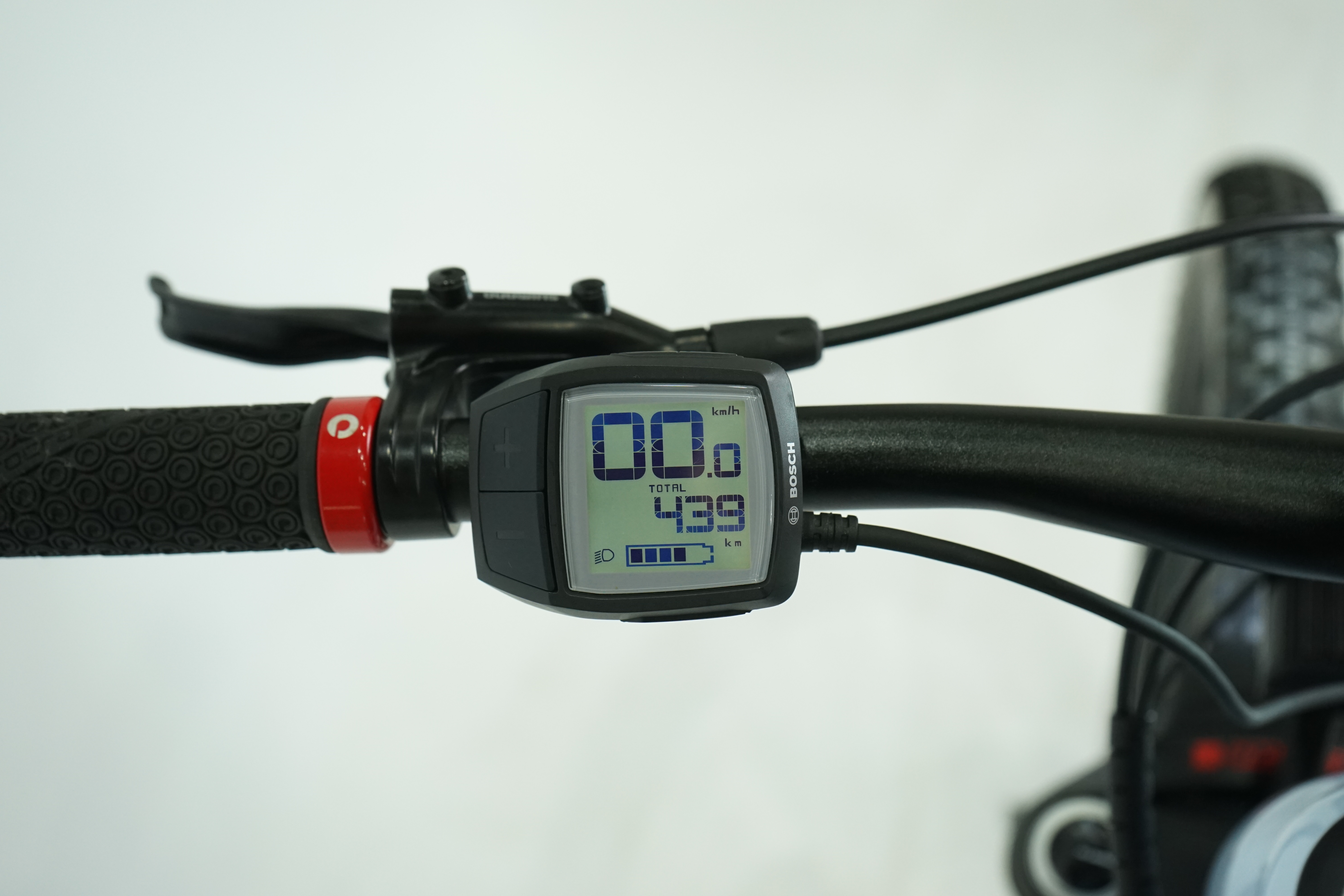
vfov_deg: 27.0
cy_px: 448
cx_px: 672
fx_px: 1867
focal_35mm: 50
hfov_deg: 39.6
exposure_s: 1/200
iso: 1600
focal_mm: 50
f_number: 5.6
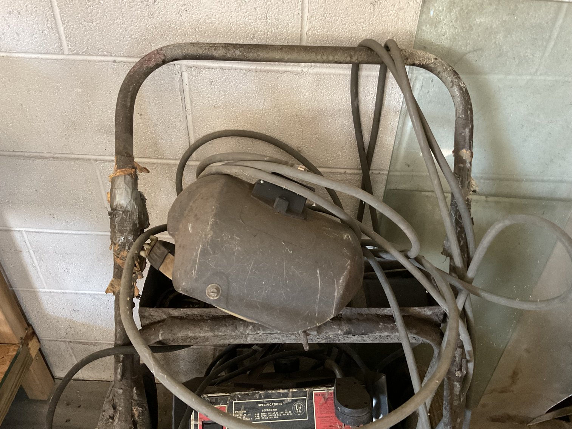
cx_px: 286
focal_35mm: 29
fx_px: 479
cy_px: 214
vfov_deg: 48.2
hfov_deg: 61.7
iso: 320
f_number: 1.8
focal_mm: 3
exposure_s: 1/30
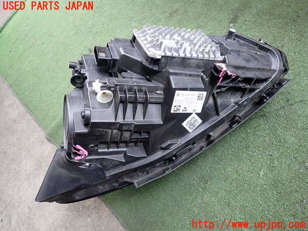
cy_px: 116
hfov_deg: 69.4
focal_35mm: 25
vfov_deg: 54.9
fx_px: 222
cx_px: 154
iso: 160
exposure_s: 1/125
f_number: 2
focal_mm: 4.5
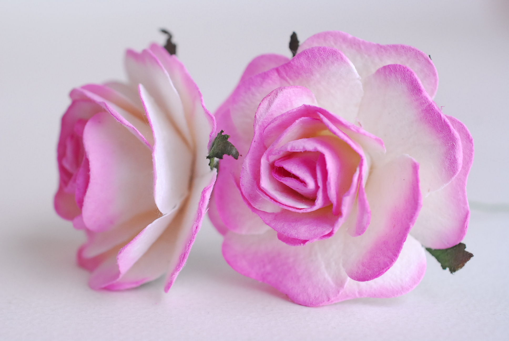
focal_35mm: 60
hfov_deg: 33.4
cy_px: 170
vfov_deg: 22.7
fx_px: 849
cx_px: 254
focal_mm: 40
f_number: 5.6
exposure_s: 1/160
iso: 640
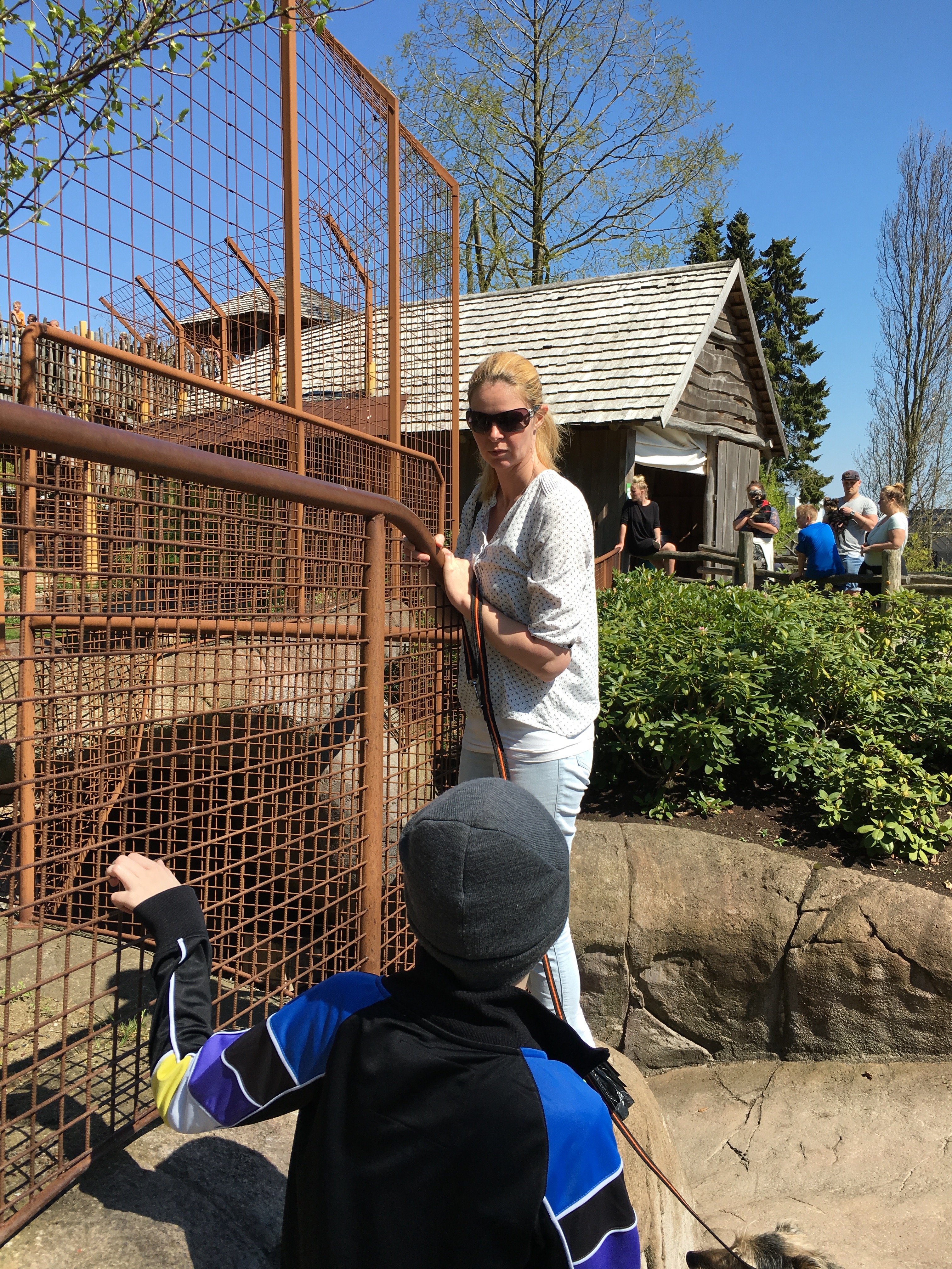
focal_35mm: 29
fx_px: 1063
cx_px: 476
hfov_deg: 48.2
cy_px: 634
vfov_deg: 61.7
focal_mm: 4.15
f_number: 2.2
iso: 25
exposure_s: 1/1241
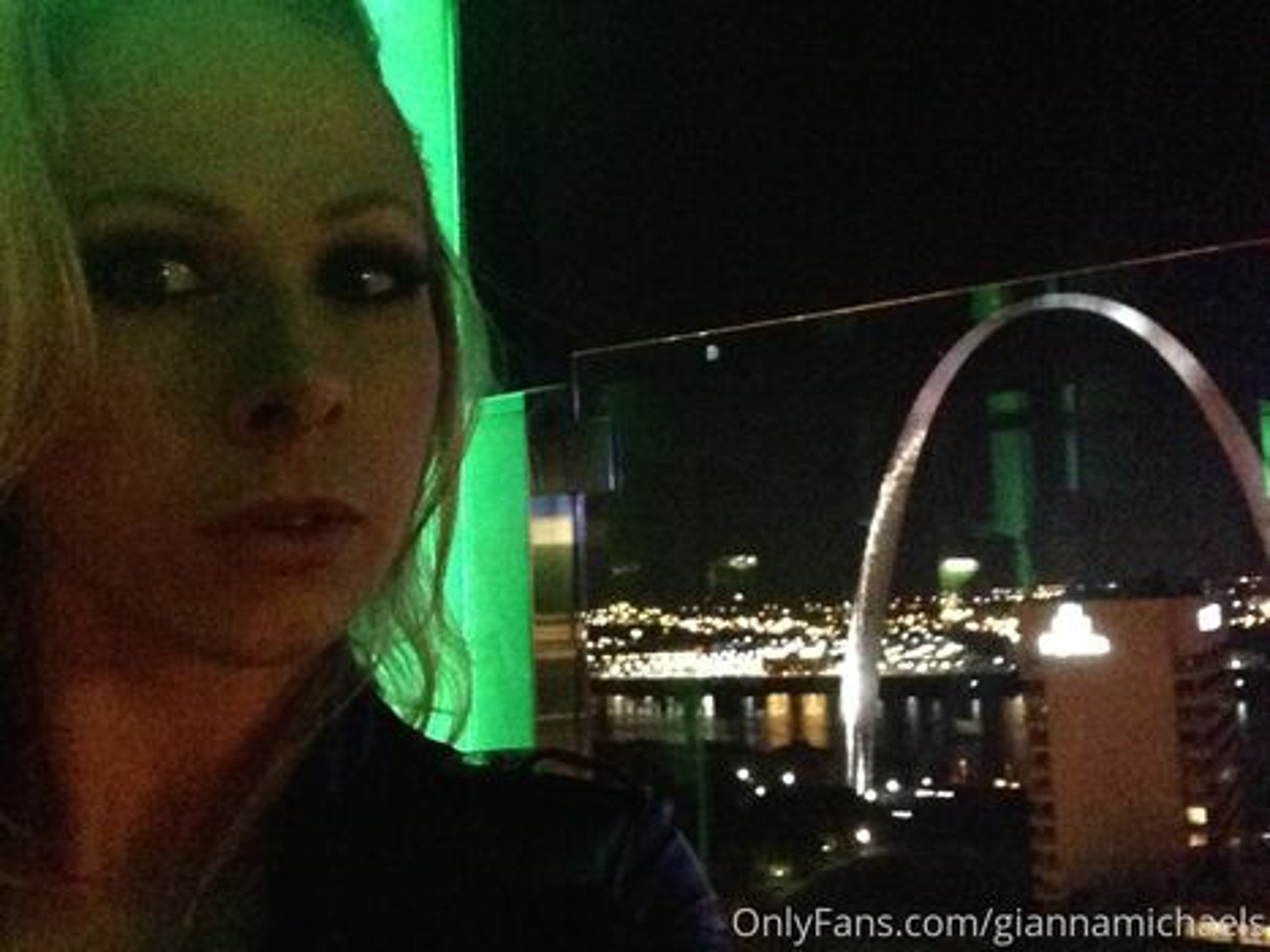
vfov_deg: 40.7
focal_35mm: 35
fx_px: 1284
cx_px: 635
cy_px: 476
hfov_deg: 52.6
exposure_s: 1/15
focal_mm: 2.18
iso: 1000
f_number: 2.4
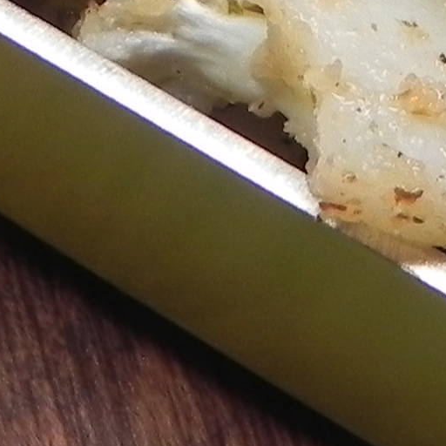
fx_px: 3032
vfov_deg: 8.2
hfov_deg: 8.4
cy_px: -294
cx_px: 478
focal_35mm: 208
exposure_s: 1/30.4
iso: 160
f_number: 2.8
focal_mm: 5.9
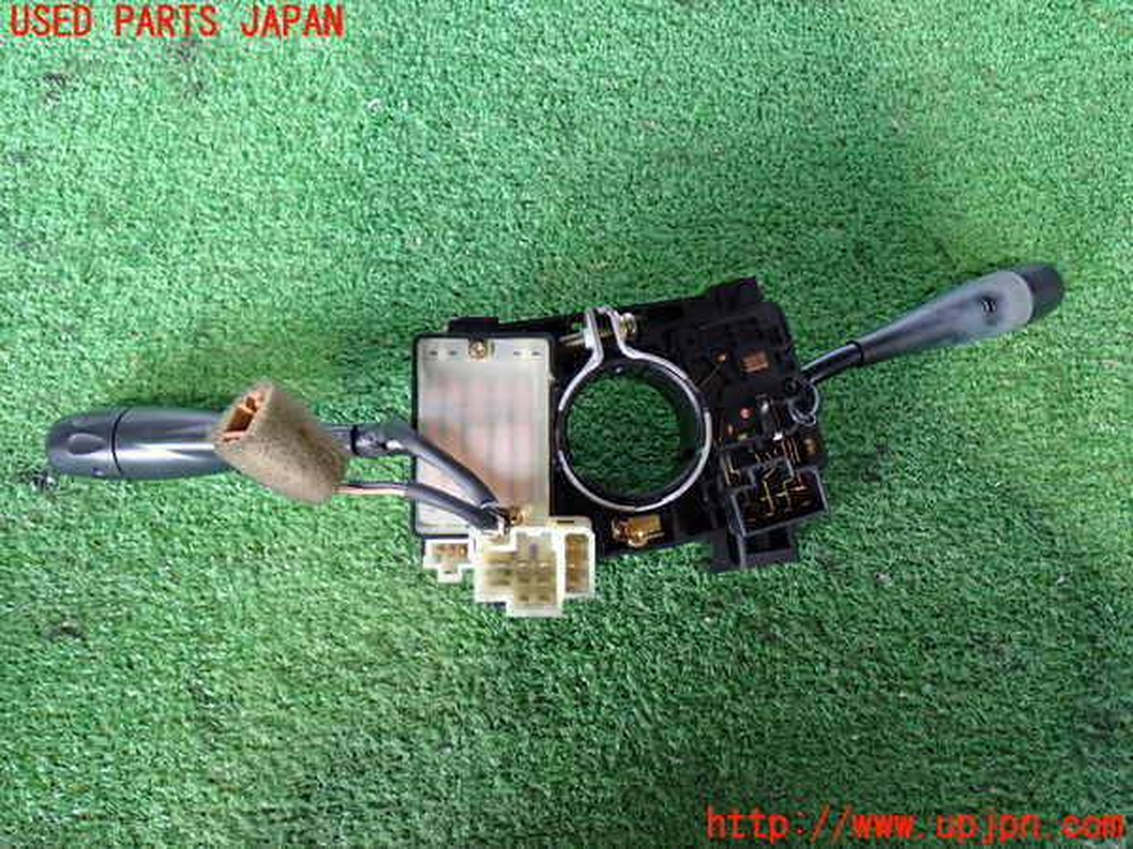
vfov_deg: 39.7
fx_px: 1178
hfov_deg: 51.4
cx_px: 566
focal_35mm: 36
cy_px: 424
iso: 640
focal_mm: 6.37
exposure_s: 1/40
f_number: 2.5
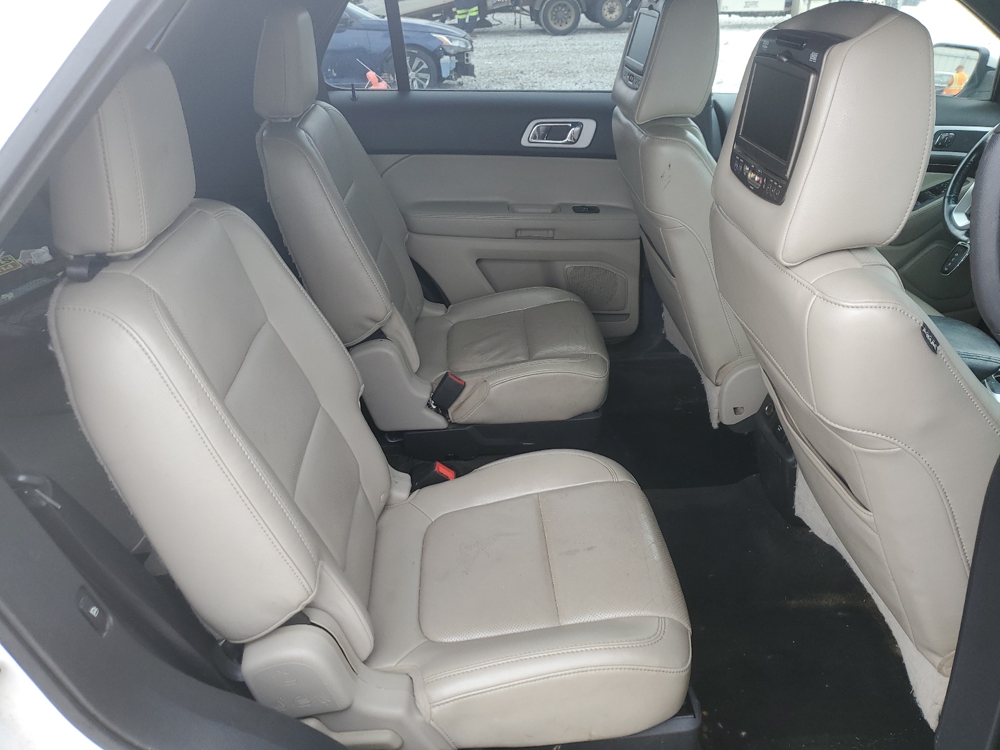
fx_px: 751
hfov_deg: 67.3
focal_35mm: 26
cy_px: 375
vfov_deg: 53.1
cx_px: 500
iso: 50
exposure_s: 1/345
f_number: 1.5
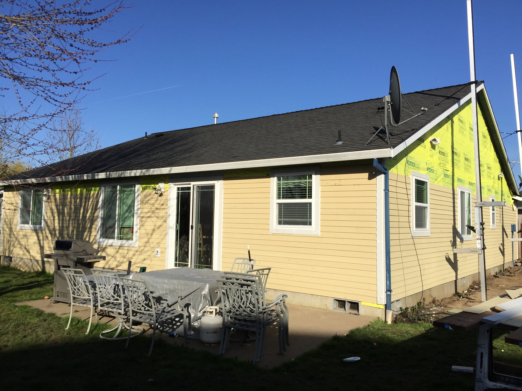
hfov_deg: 61.7
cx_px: 261
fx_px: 437
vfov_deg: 48.2
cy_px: 196
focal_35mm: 29
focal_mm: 4.15
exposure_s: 1/3300
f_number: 2.2
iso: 32
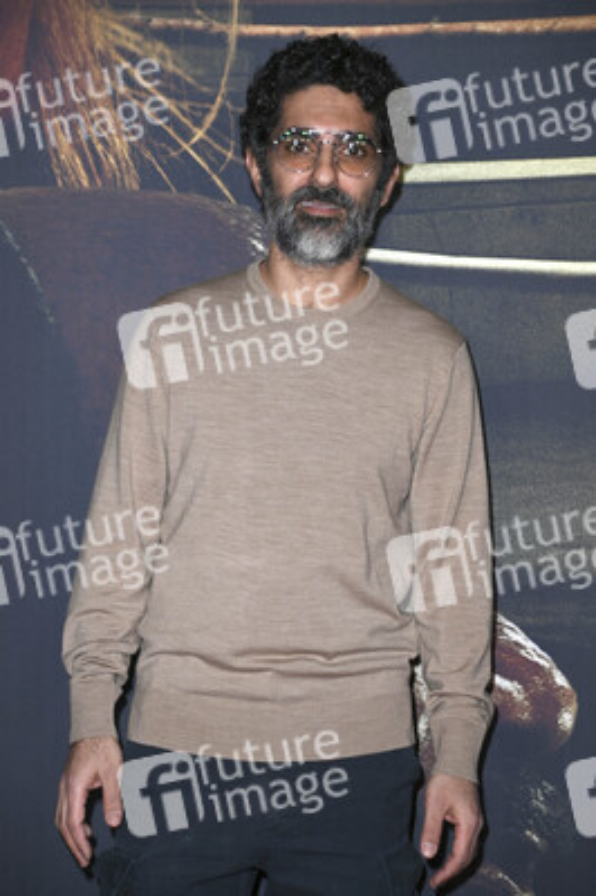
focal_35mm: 116
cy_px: 448
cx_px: 298
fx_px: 2885
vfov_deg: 17.7
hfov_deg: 11.8
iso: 500
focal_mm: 116
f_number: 5.6
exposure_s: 1/200
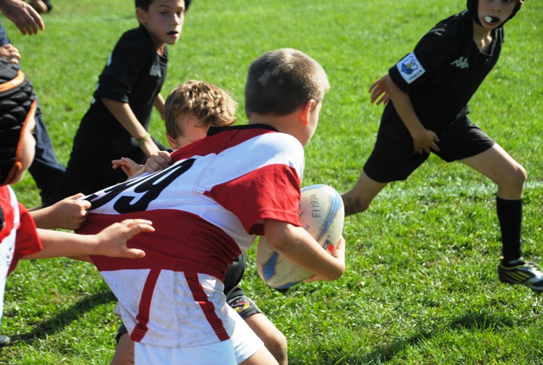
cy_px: 182
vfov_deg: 14.1
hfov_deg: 20.9
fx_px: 1474
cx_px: 272
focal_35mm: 98
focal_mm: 65
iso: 160
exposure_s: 1/500
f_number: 5.6
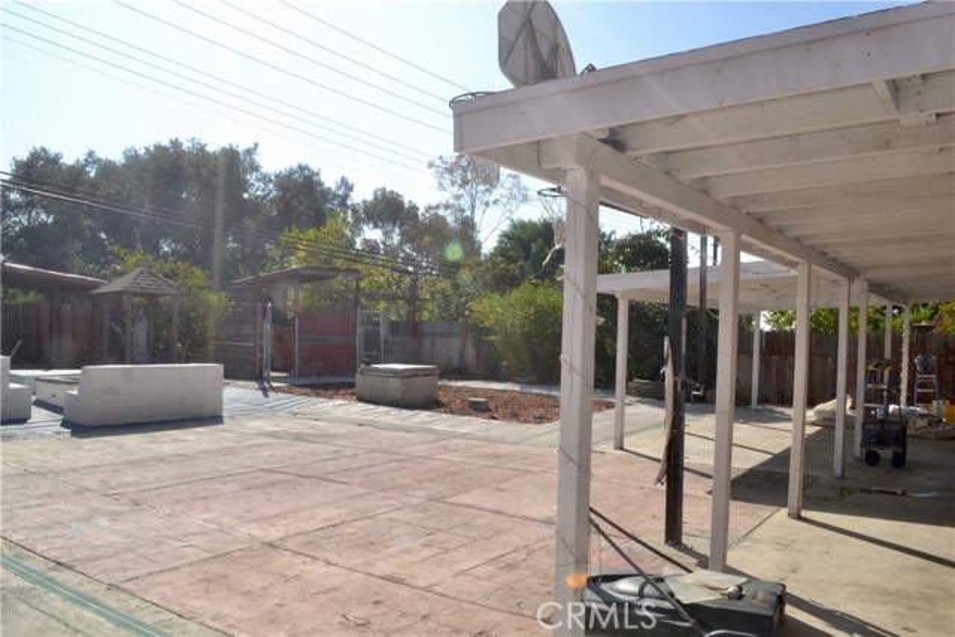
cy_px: 318
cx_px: 478
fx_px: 716
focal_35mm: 27
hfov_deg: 67.4
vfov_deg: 48.0
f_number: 22
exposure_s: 1/60
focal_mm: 18
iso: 200
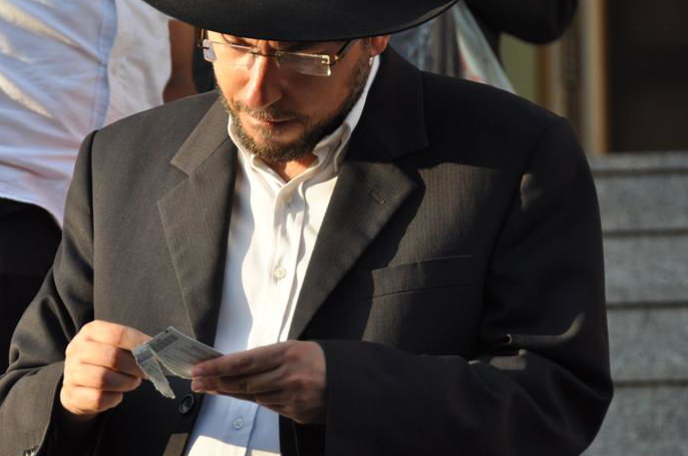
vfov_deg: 4.1
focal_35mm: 336
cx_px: 288
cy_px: 162
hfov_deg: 6.1
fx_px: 6411
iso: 400
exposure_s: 1/400
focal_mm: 150
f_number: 5.6
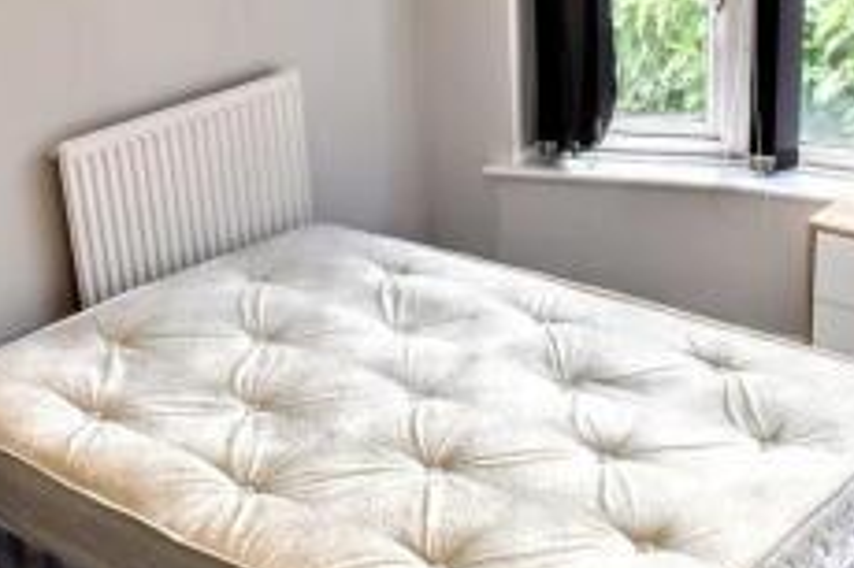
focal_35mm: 62
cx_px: 564
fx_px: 1470
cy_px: 225
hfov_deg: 32.2
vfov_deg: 21.8
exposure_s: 1/160
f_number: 6.3
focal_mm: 20
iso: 400
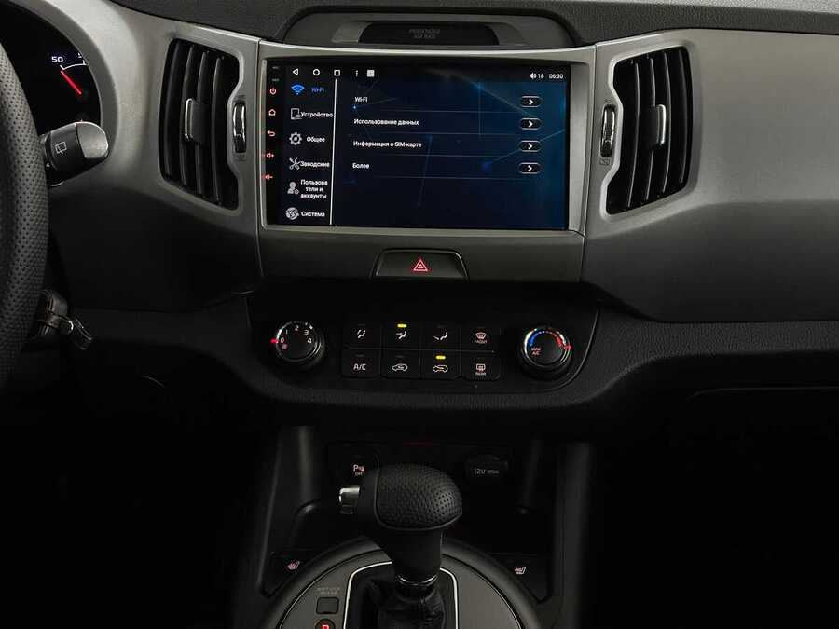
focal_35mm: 48
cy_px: 314
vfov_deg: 30.3
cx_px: 420
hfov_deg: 39.7
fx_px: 1163
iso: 200
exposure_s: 1/50
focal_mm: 6.86
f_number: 1.78
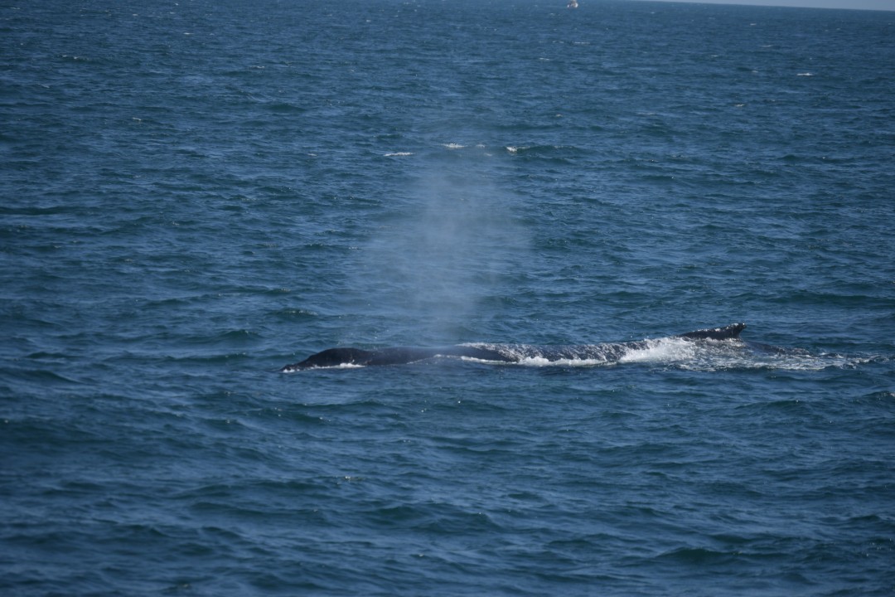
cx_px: 448
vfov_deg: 4.6
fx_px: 7458
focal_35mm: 300
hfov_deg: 6.9
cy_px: 298
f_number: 5.6
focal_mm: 200
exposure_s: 1/1600
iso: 200
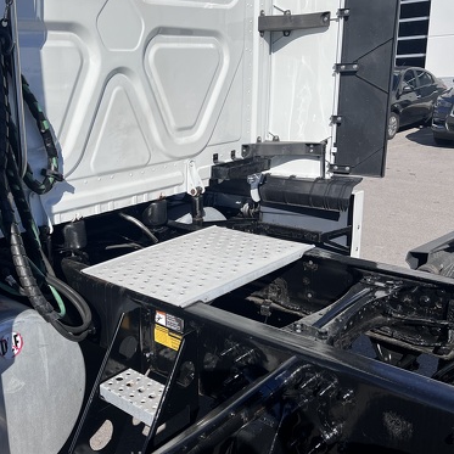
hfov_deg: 43.7
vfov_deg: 44.9
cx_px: 122
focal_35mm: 37
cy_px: 223
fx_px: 549
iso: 50
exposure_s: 1/7463
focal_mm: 5.7
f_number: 1.5
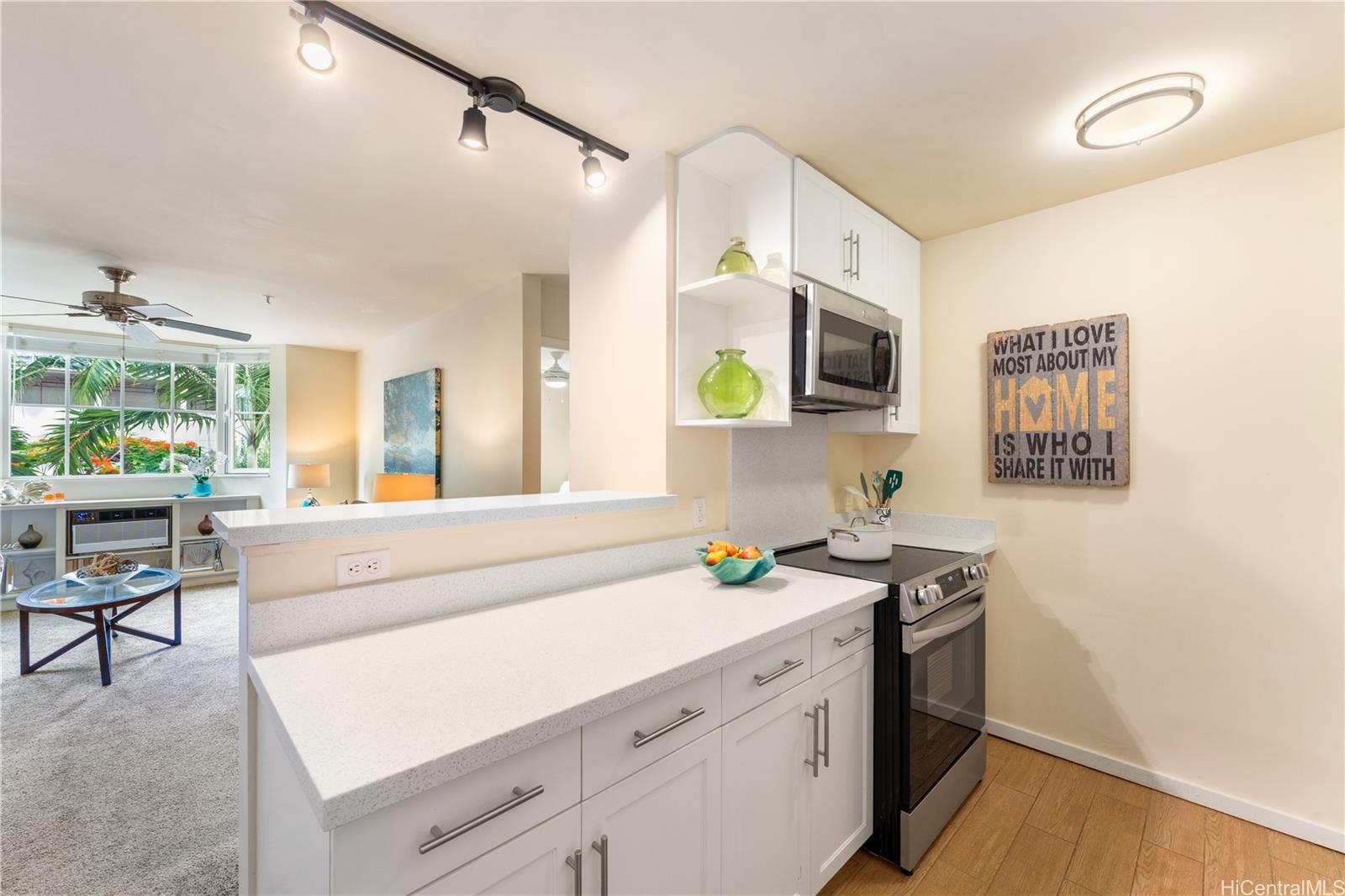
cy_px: 448
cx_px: 672
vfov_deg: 81.2
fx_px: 523
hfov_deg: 104.3
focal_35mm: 14
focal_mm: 14
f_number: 9
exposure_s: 1/2
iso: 400
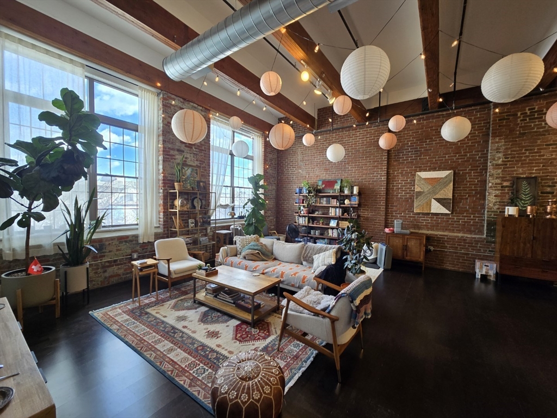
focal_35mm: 13
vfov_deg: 89.9
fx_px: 209
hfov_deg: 106.2
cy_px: 209
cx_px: 278
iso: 100
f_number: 2.2
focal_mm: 2.2
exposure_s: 1/60
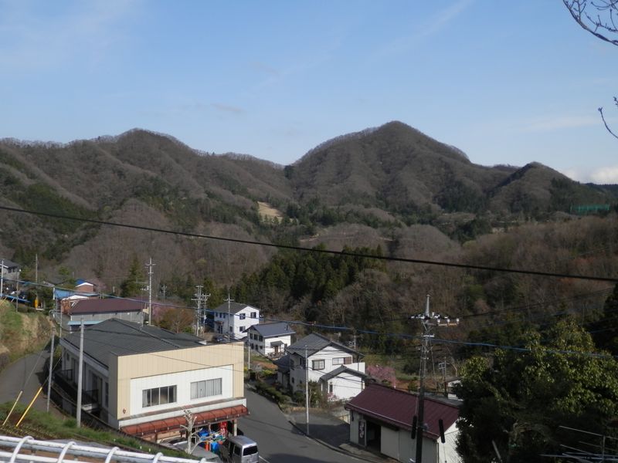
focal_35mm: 33
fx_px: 589
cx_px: 309
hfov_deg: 55.4
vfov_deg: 42.9
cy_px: 232
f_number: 9.7
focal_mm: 6
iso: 80
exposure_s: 1/125
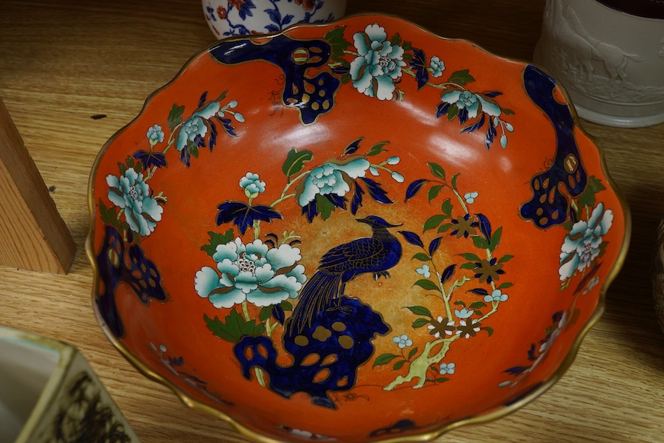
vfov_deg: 29.9
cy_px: 222
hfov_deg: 43.6
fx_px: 830
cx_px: 332
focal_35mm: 45
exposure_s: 1/125
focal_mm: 30
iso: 1250
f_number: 10
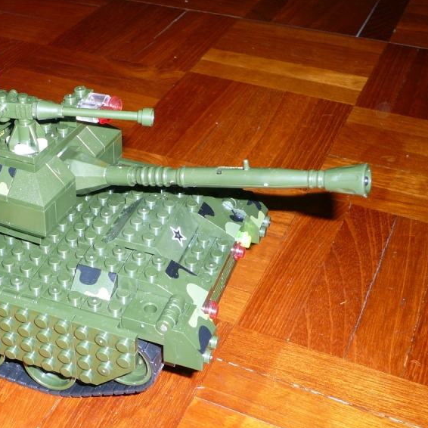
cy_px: 188
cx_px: 64
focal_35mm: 56
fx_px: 783
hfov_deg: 29.6
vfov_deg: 30.5
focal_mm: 5.7
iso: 100
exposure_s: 1/30
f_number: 3
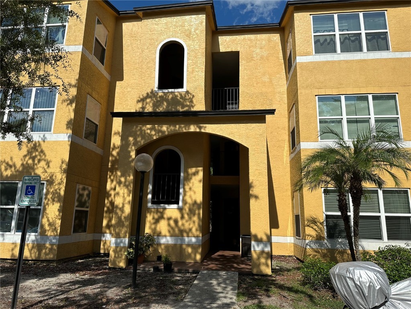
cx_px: 206
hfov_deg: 71.6
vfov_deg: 56.8
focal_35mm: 24
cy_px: 154
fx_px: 285
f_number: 1.78
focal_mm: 6.86
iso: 80
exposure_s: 1/7042
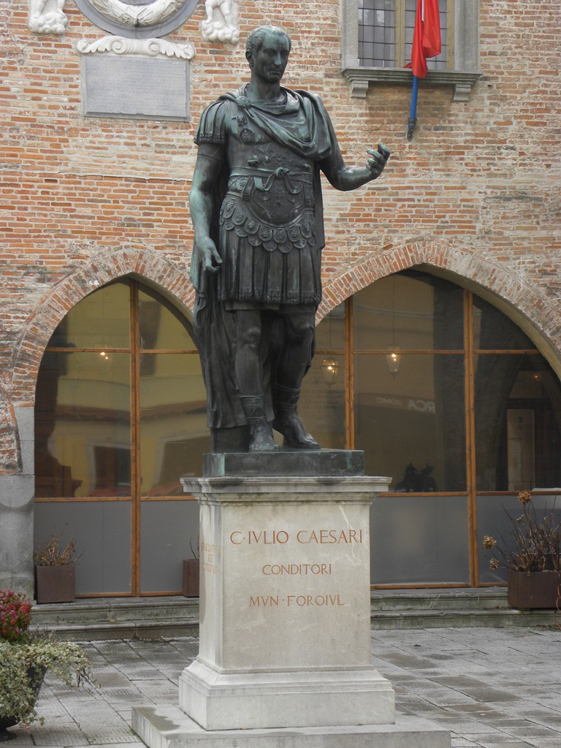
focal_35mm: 85
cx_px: 280
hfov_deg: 17.4
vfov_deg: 23.0
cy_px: 374
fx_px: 1837
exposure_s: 1/72.4
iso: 64
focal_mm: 15.1
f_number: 4
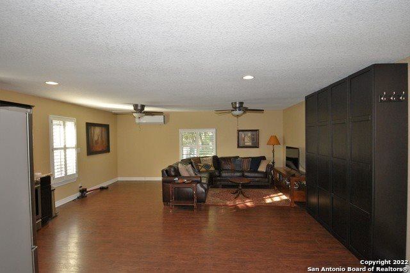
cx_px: 205
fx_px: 205
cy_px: 136
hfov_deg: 90.0
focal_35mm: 18
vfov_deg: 67.4
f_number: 4
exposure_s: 1/125
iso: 1000
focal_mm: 12
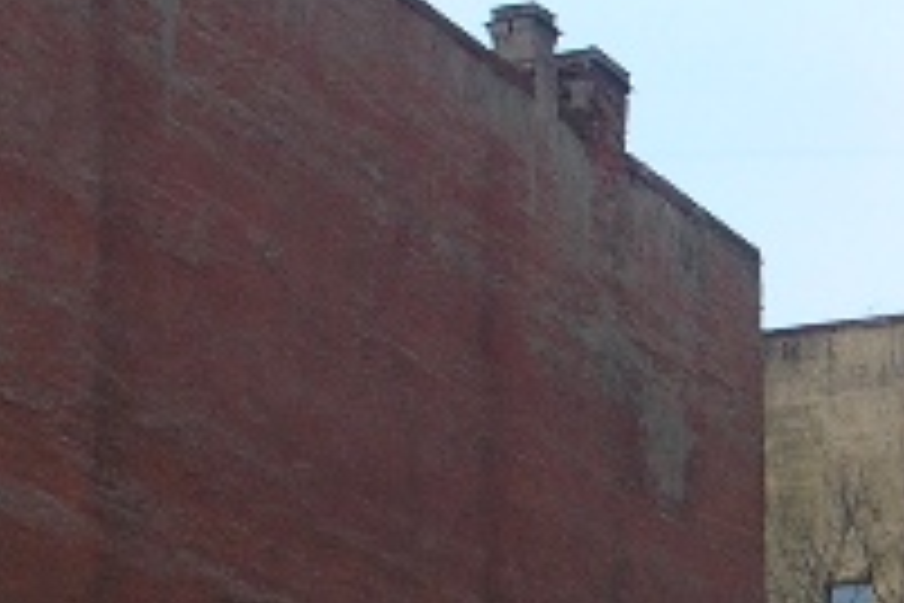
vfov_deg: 9.4
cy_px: 556
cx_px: 819
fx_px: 3641
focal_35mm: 145
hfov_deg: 14.0
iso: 50
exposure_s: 1/86.2
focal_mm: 5.8
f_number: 2.8
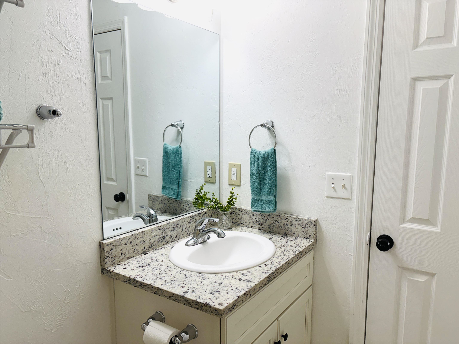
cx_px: 230
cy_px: 172
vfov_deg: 53.1
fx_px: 345
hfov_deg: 67.3
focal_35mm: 26
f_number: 1.6
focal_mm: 5.96
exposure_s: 1/120
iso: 80
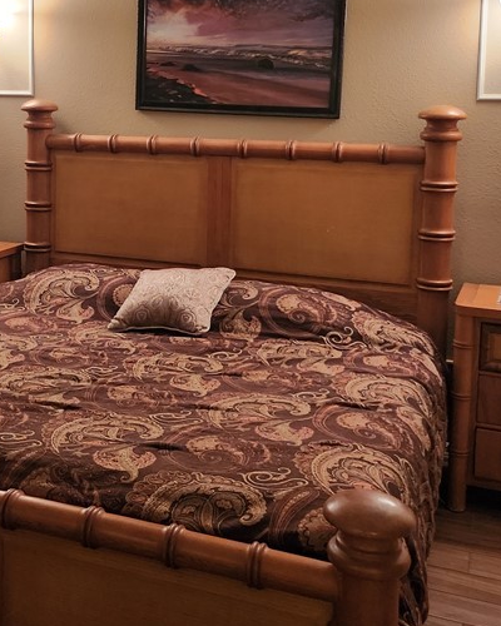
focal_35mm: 48
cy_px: 200
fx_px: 890
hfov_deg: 30.9
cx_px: 127
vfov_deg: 38.3
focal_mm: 5
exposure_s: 1/60
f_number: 1.8
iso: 640
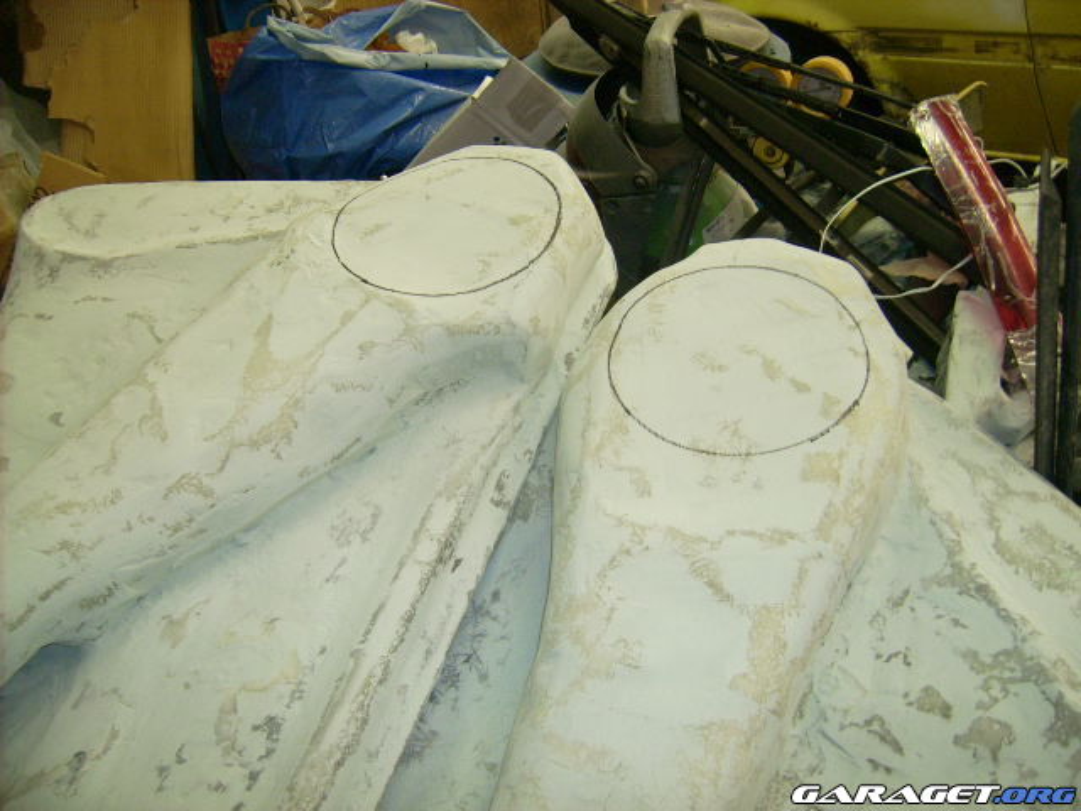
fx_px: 1093
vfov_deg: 40.7
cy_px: 406
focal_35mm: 35
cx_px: 540
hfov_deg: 52.6
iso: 100
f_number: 2.8
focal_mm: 5.95
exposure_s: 1/60
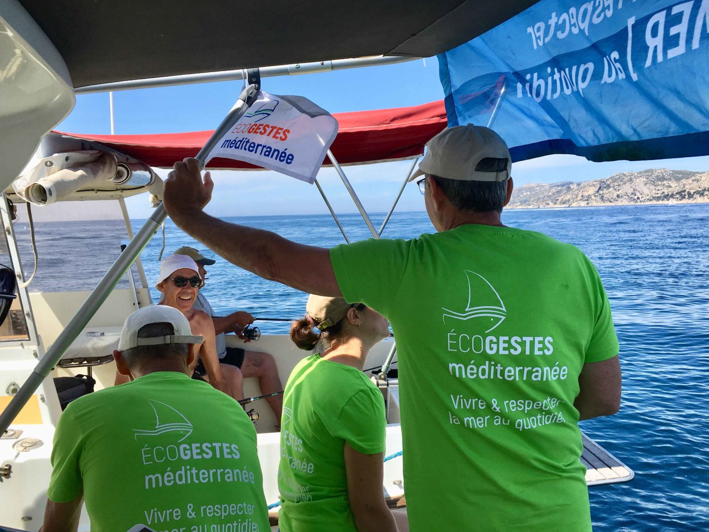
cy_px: 258
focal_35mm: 30
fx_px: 615
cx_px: 364
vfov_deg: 46.8
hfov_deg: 60.0
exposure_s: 1/1282
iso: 25
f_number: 2.2
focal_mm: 4.15
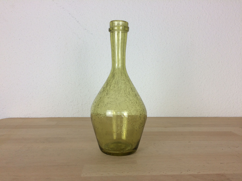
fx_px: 203
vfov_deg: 48.2
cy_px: 90
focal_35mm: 29
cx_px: 121
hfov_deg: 61.7
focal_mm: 4.15
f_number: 2.2
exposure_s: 1/100
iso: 50
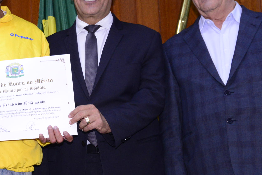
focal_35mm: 96
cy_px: 102
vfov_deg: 14.3
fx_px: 699
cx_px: 35
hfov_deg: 20.9
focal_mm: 40
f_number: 6.3
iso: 2500
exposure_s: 1/60
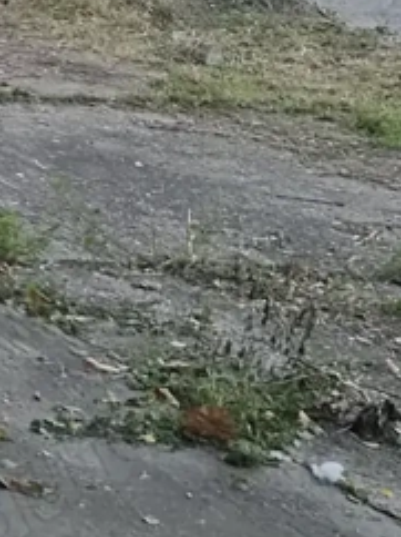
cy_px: 60
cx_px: -651
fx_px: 1965
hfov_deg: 9.8
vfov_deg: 15.4
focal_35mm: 127
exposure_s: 1/33.3
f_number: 1.8
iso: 640
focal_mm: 5.4
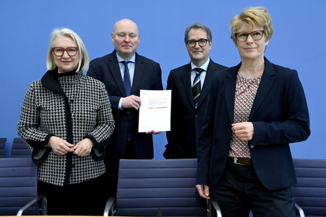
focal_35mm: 44
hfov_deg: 44.5
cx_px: 163
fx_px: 398
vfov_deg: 30.5
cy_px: 108
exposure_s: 1/640
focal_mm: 44
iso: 4000
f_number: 5.6
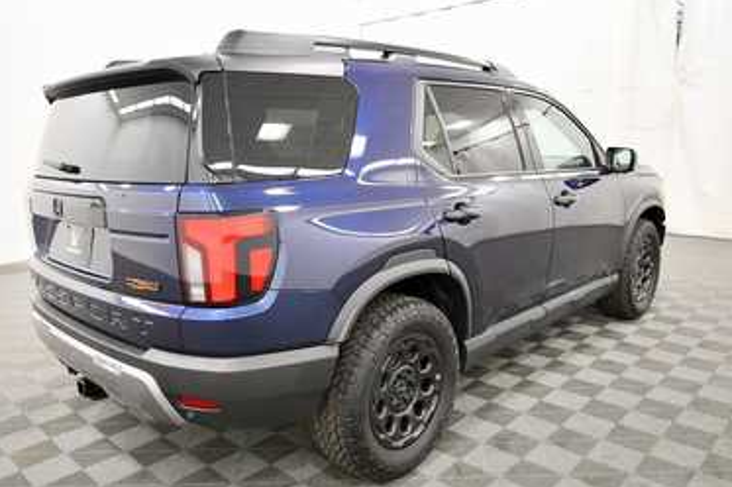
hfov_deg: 63.6
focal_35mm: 29
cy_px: 254
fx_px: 589
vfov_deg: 44.9
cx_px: 341
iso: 2200
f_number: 5.3
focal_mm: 18
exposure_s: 1/125
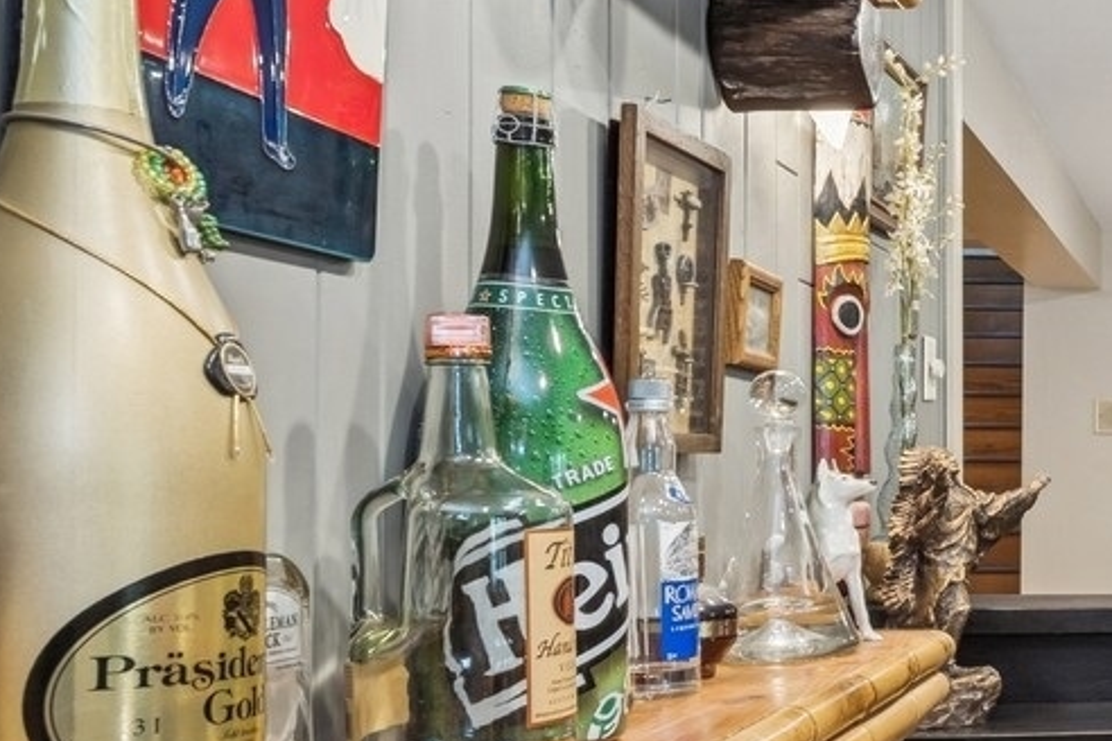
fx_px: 1606
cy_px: 459
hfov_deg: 27.8
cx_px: 1611
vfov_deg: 25.9
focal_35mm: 52
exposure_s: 1/8
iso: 200
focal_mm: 16
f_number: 9.5
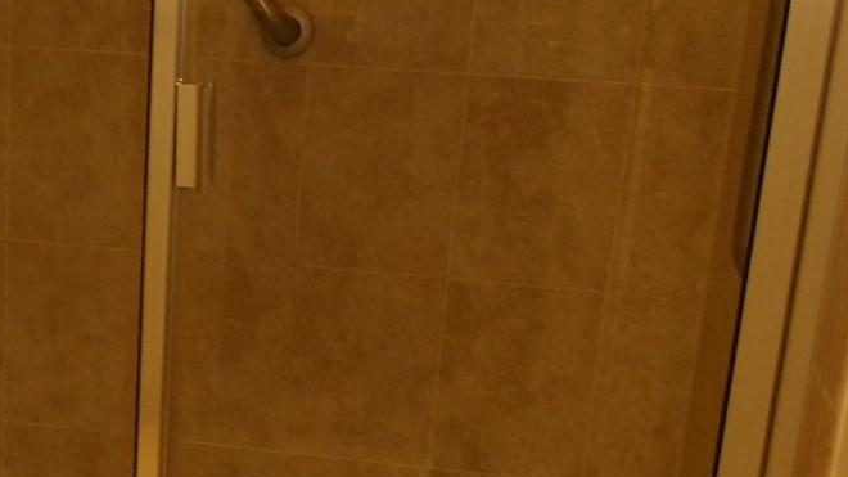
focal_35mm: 74
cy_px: 370
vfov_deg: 16.2
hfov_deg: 27.2
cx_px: 28
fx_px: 1664
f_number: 3.9
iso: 250
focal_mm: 5.1
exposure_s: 1/34
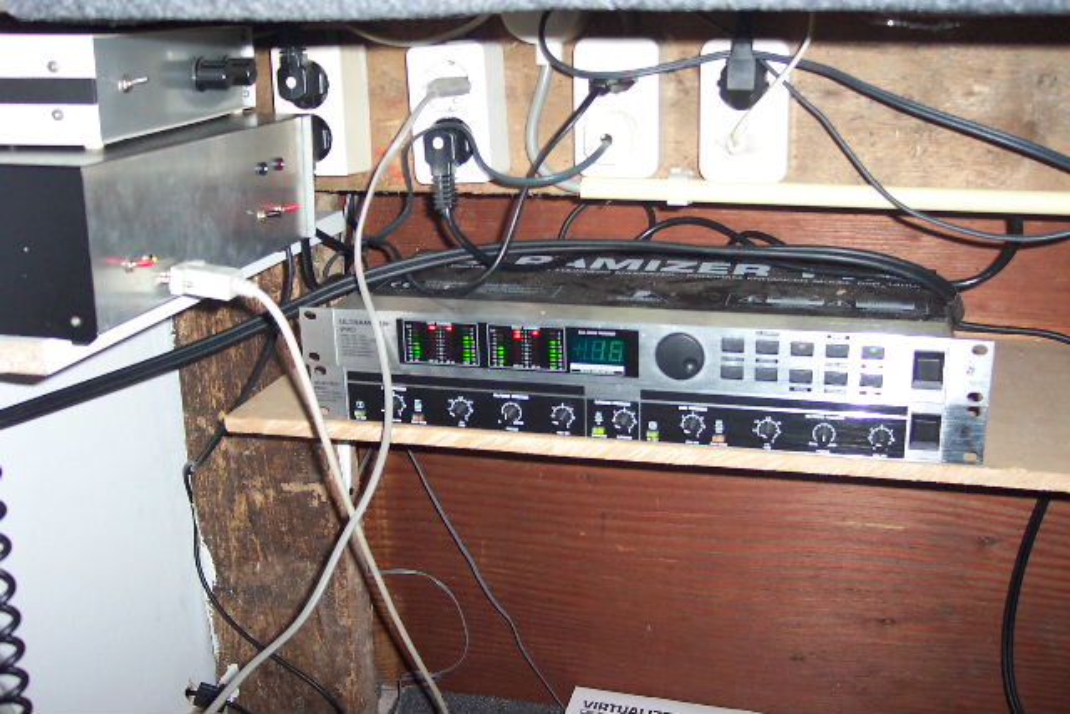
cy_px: 357
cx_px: 535
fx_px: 1130
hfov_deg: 50.7
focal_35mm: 38
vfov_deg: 35.1
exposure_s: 1/30
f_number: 2.8
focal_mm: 8
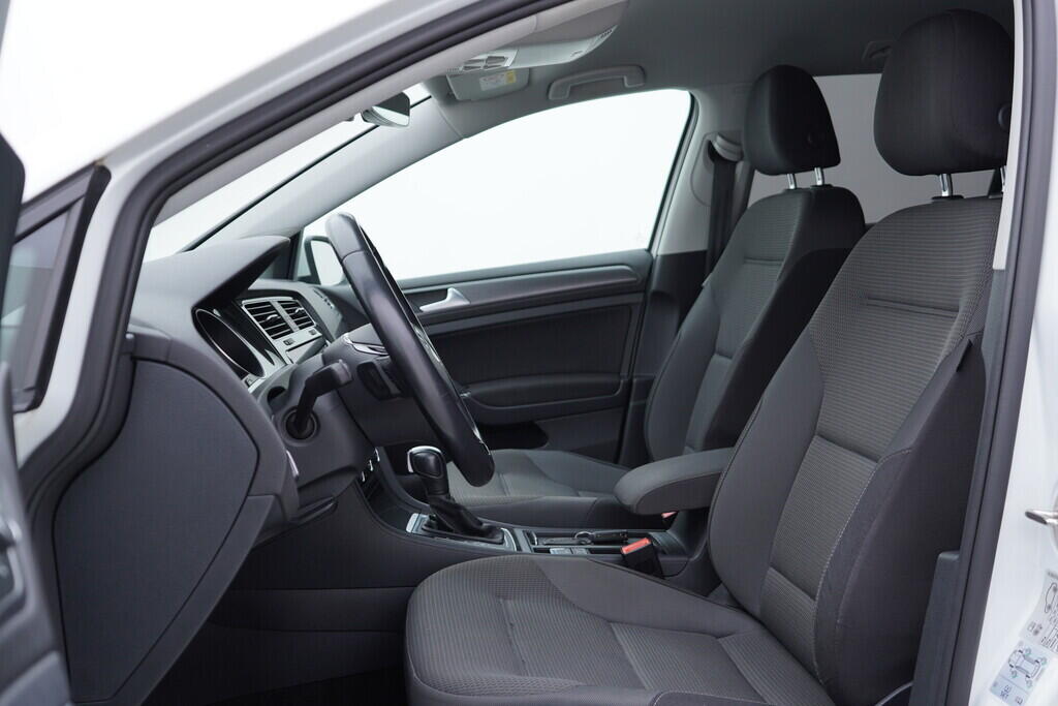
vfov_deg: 36.9
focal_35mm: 36
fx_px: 1058
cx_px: 529
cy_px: 353
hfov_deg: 53.1
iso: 125
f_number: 3.2
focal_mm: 24
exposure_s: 1/50
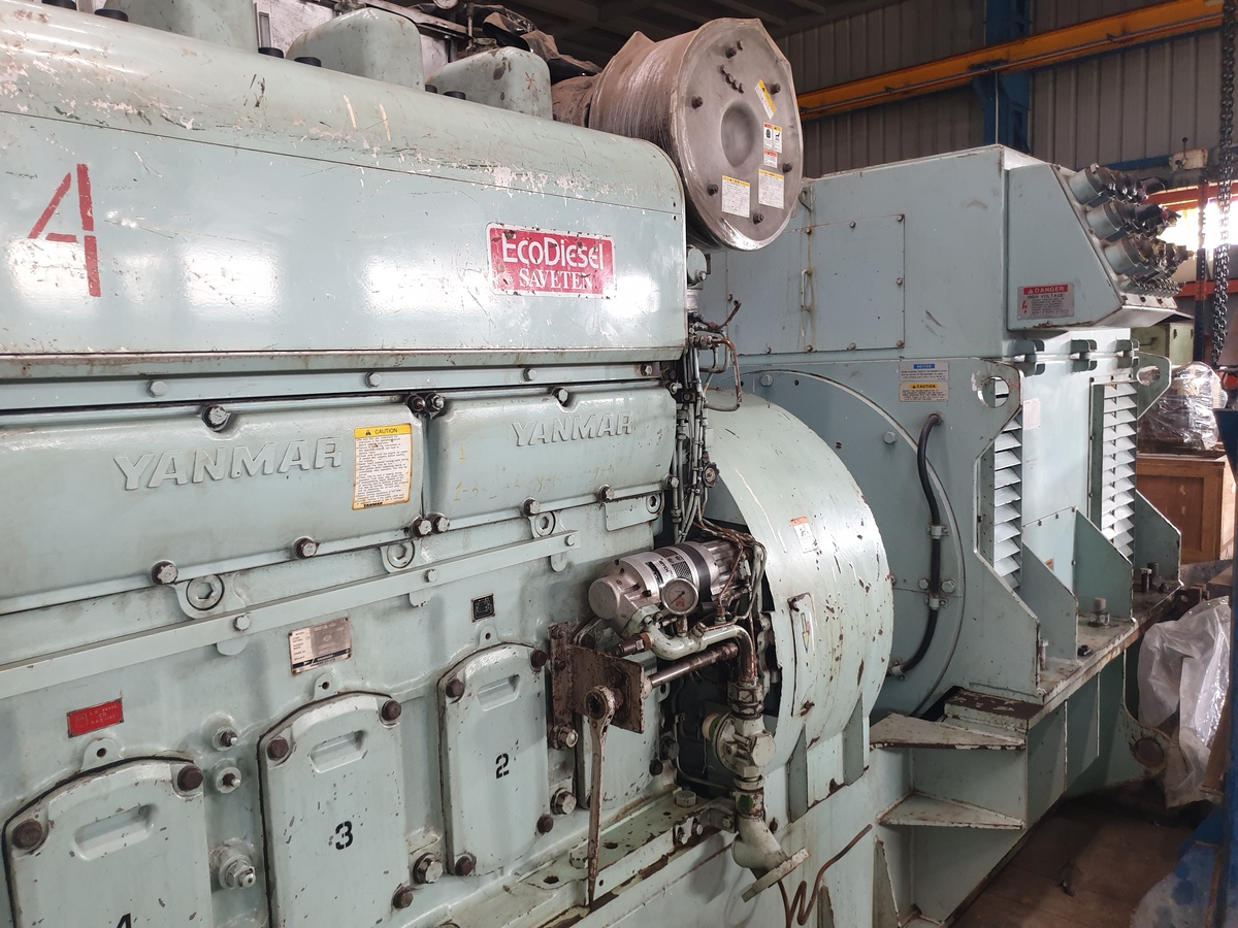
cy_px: 464
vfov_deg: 53.1
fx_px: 930
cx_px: 619
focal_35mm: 26
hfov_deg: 67.3
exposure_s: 1/50
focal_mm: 4.3
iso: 200
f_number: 1.5
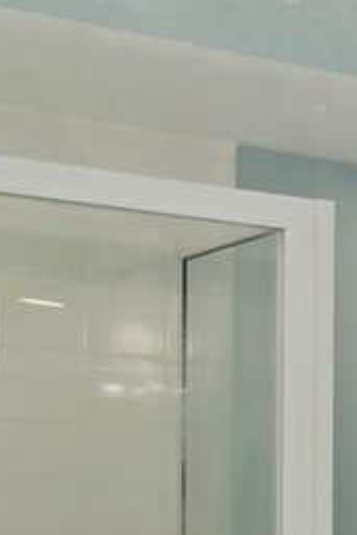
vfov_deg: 17.5
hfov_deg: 8.1
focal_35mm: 114
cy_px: 556
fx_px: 1693
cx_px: 1365
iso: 200
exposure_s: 1/20
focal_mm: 12
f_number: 8
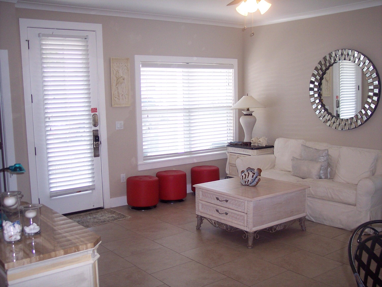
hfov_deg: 47.9
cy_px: 144
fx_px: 430
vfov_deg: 36.8
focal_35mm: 39
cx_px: 191
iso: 140
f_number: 2.8
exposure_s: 1/90
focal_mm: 8
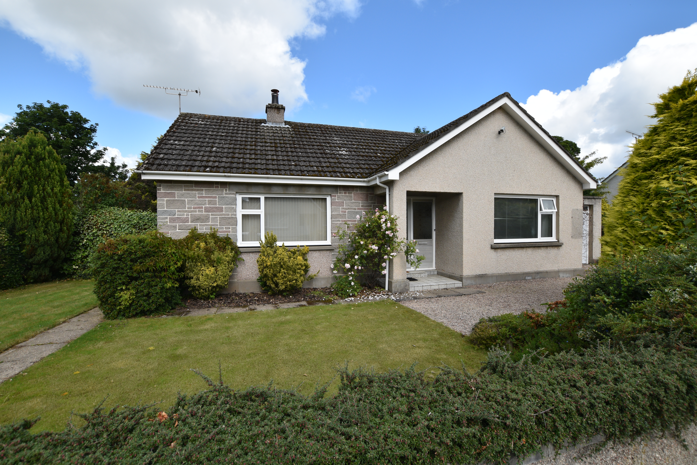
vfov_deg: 77.3
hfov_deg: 100.4
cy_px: 232
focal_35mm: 15
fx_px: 290
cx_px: 348
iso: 200
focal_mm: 10
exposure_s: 1/250
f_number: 8
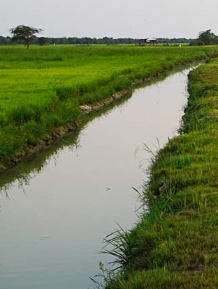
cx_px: 216
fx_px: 461
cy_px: 149
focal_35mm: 55
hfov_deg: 25.4
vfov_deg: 34.9
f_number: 4
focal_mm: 22
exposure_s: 1/125
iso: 100
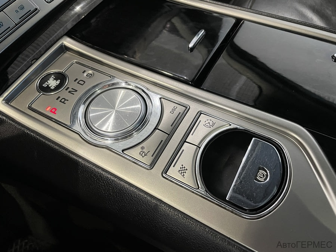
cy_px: 126
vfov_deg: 53.1
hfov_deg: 67.3
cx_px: 168
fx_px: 252
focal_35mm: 26
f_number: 1.6
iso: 320
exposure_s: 1/33
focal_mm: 4.2
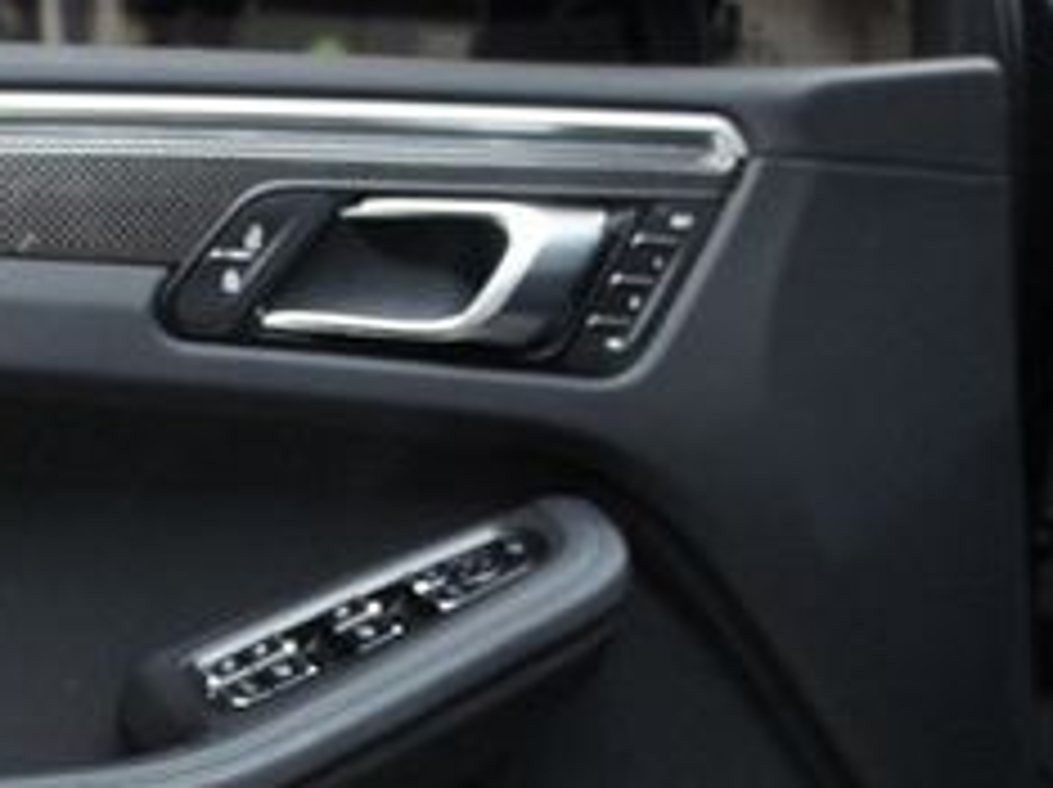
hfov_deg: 26.5
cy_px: 811
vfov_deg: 20.0
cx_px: 94
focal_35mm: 71
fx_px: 2158
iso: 1600
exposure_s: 1/40
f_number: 3.5
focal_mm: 18
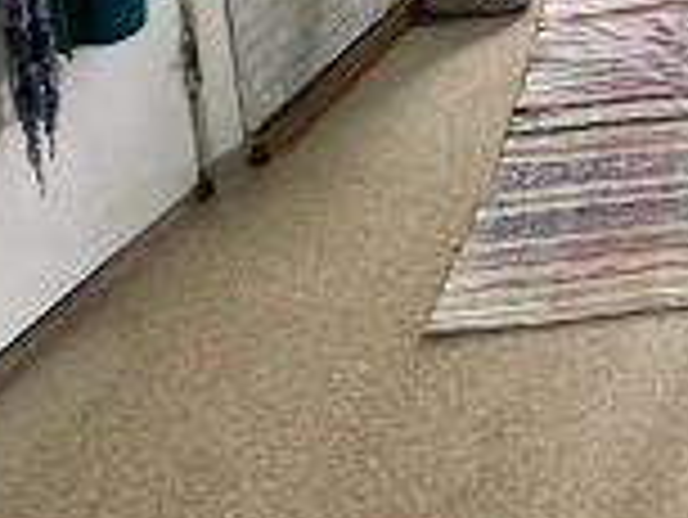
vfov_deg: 20.9
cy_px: -306
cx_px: 904
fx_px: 1134
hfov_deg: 27.8
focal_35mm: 57
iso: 320
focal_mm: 2.22
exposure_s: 1/50
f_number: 2.2
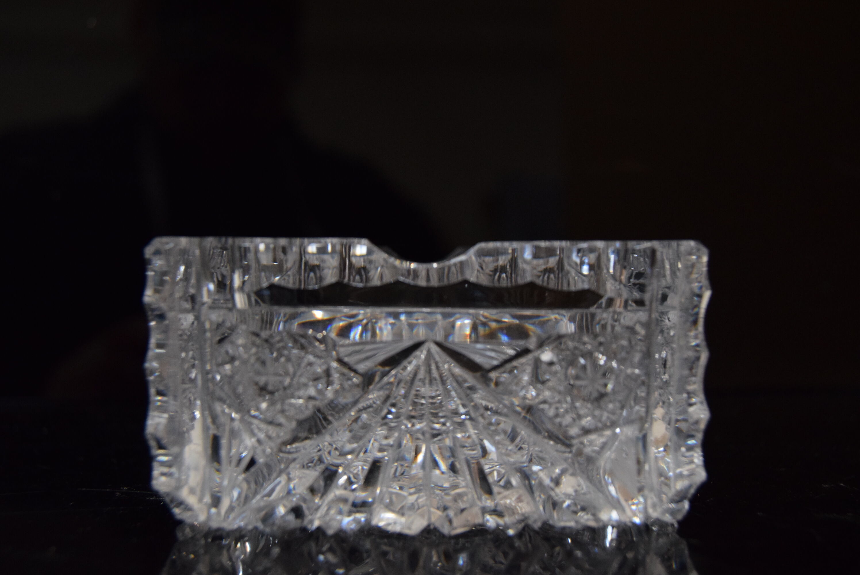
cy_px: 288
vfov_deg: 29.9
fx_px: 1076
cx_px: 430
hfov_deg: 43.6
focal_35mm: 45
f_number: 6.3
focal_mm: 30
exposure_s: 1/160
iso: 1600
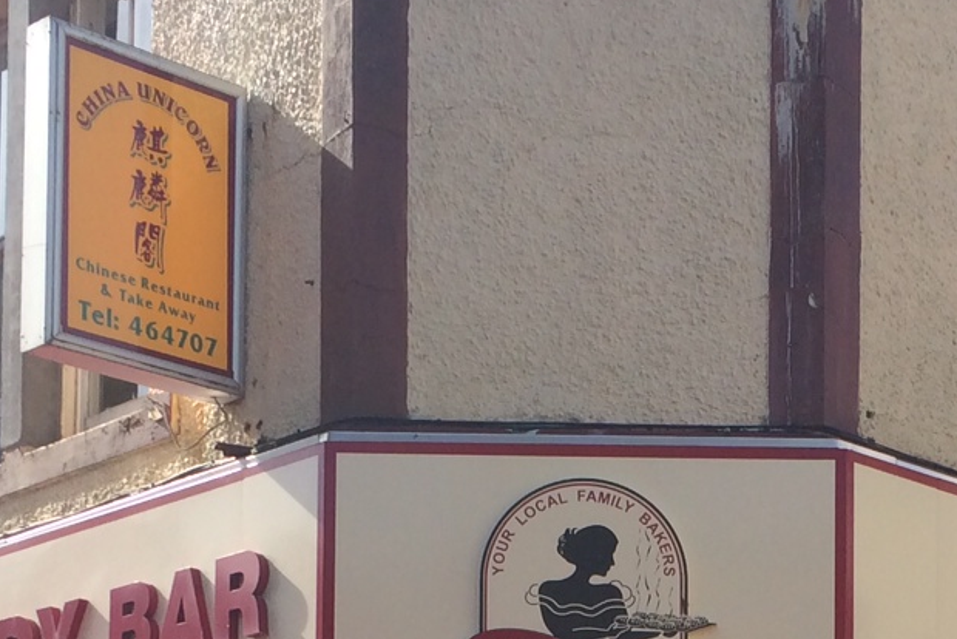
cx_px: 787
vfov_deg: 12.5
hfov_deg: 19.6
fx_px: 2739
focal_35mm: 103
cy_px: 1045
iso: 32
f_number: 2.2
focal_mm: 4.12
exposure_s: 1/1053
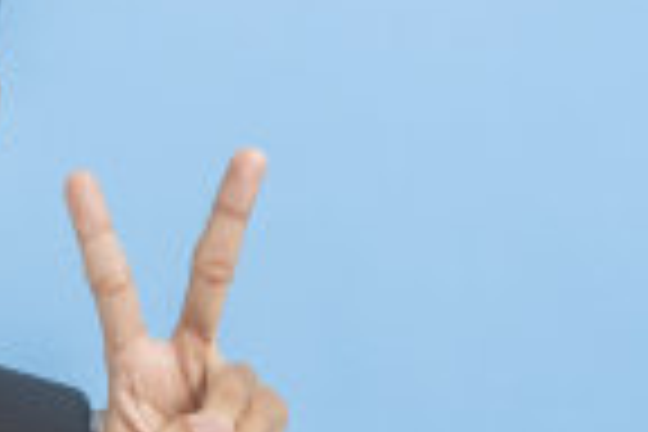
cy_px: 644
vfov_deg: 4.3
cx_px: -189
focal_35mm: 318
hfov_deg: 6.4
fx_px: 5724
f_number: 8
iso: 100
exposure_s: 1/200
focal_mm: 50
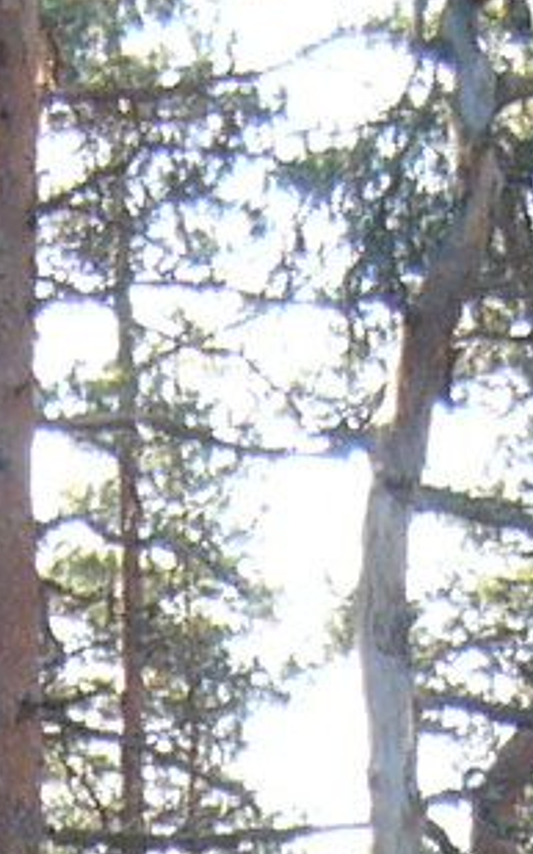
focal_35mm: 307
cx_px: 287
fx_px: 7138
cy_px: 1841
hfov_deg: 4.3
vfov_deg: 6.6
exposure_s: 1/100
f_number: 2.8
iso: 100
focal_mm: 5.8
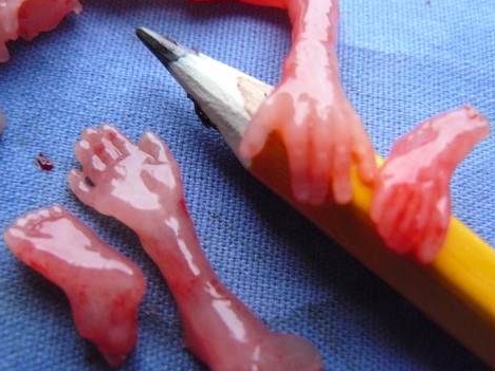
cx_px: 242
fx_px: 558
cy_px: 174
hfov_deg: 47.9
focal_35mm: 39
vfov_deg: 36.8
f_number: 2.8
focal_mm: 6
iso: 400
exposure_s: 1/13
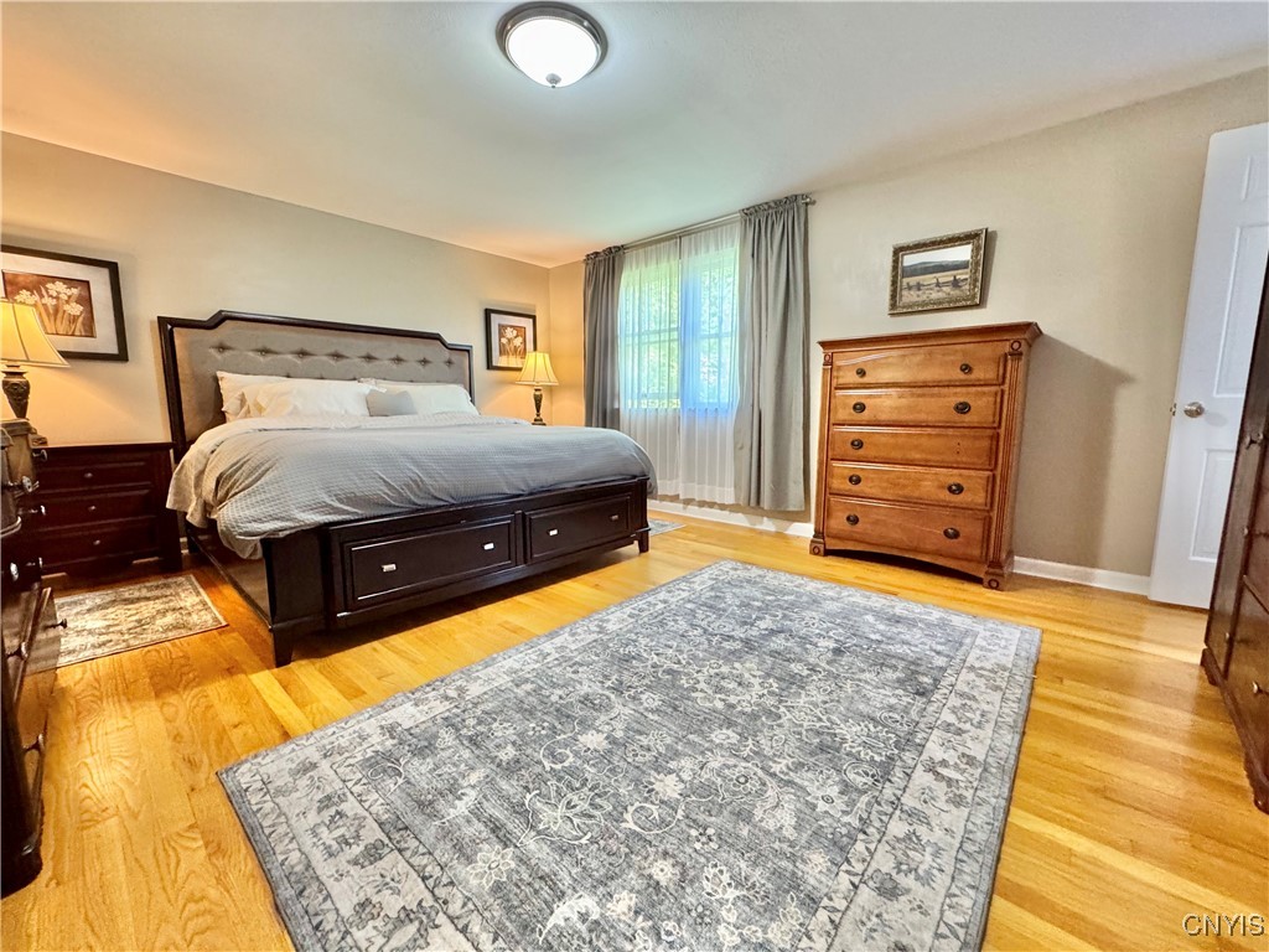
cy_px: 476
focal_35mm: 14
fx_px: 513
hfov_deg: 102.1
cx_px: 634
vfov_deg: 85.7
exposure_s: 1/60
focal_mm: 2.22
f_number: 2.2
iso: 400
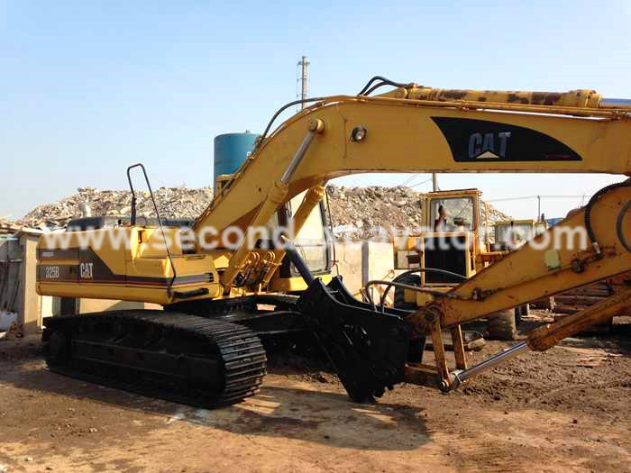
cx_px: 316
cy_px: 236
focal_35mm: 33
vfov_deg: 42.9
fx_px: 602
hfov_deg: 55.4
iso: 50
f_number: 2.4
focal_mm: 4.12
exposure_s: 1/809
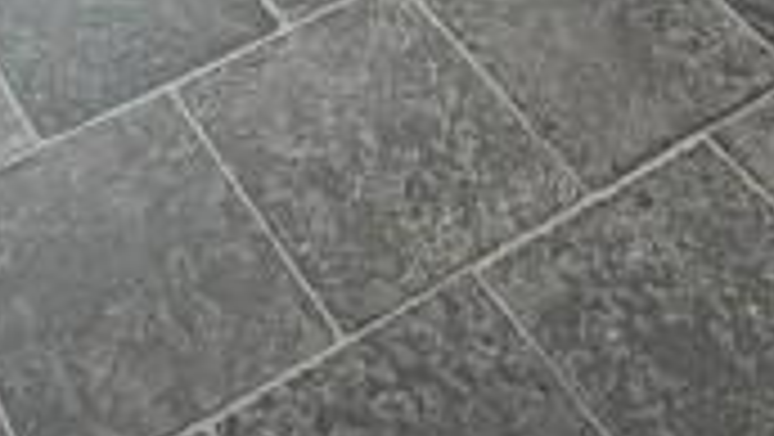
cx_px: 76
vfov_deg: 9.2
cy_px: -1052
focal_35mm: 91
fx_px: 1869
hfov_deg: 22.8
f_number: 2.2
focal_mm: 2.22
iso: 250
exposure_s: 1/69
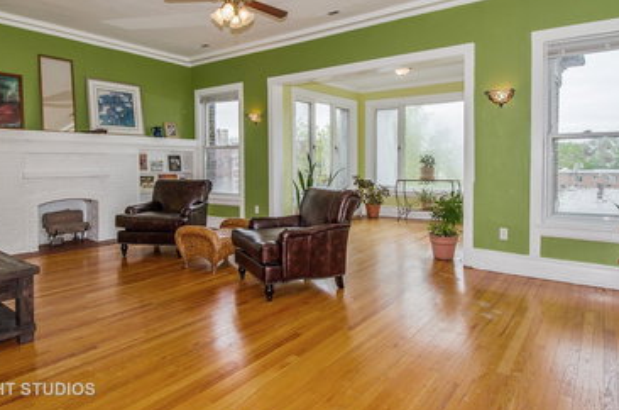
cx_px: 326
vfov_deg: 56.8
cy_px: 147
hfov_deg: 79.5
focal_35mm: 22
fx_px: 371
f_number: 9
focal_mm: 11
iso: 320
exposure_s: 1/60
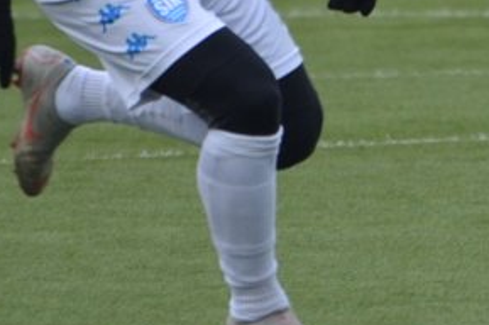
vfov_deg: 0.8
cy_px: -197
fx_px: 21966
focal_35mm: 1619
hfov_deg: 1.3
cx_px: 939
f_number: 5.6
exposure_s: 1/1000
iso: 500
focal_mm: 260
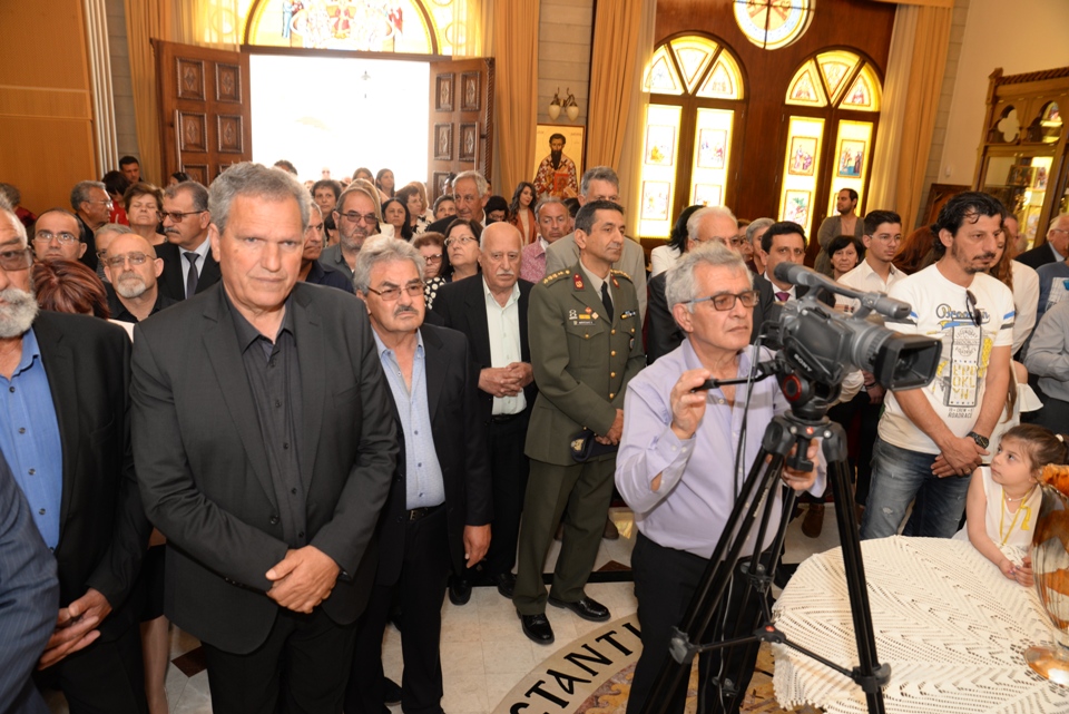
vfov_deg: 53.2
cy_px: 357
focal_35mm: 24
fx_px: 713
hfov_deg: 73.7
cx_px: 534
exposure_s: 1/60
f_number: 5
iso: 500
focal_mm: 24
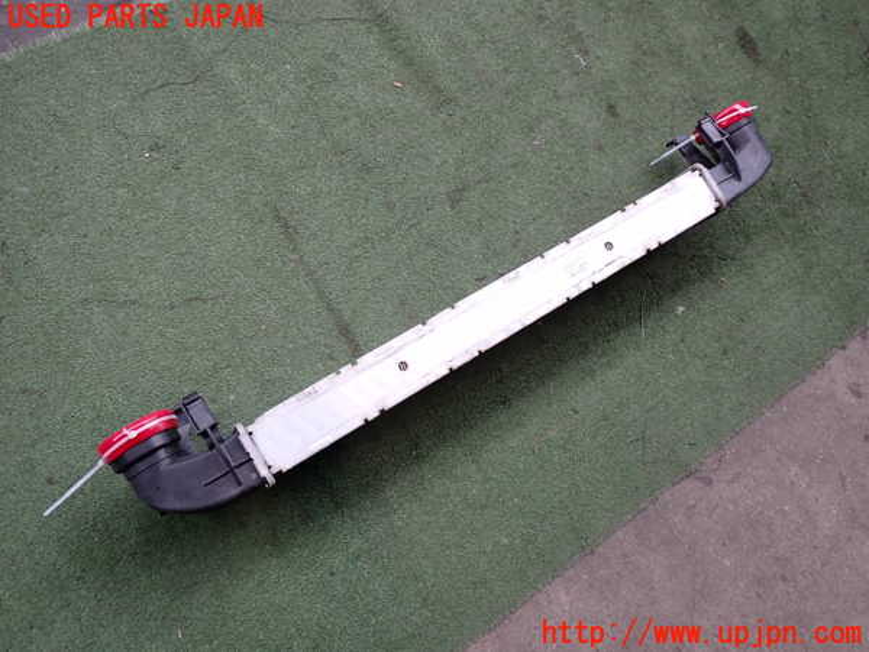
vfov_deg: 46.8
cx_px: 434
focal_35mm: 30
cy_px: 326
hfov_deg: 60.0
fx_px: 753
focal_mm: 5.4
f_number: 2.3
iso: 160
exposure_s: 1/125
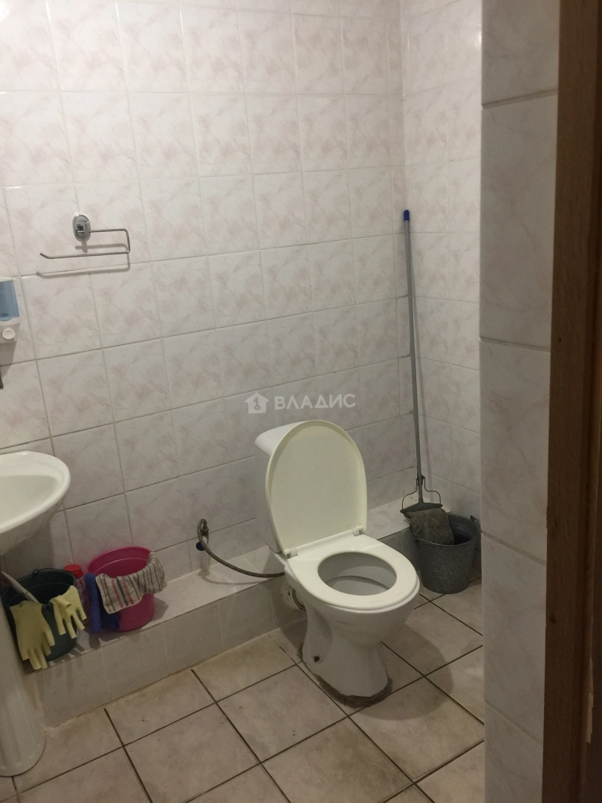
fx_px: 672
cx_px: 301
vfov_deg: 61.7
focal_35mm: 29
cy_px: 402
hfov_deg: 48.2
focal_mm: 4.15
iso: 64
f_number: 2.2
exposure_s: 1/17
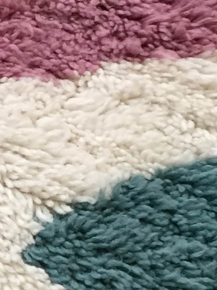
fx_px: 1288
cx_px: -185
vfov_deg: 12.7
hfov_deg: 9.2
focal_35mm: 154
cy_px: 269
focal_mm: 4.15
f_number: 2.2
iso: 100
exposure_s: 1/33
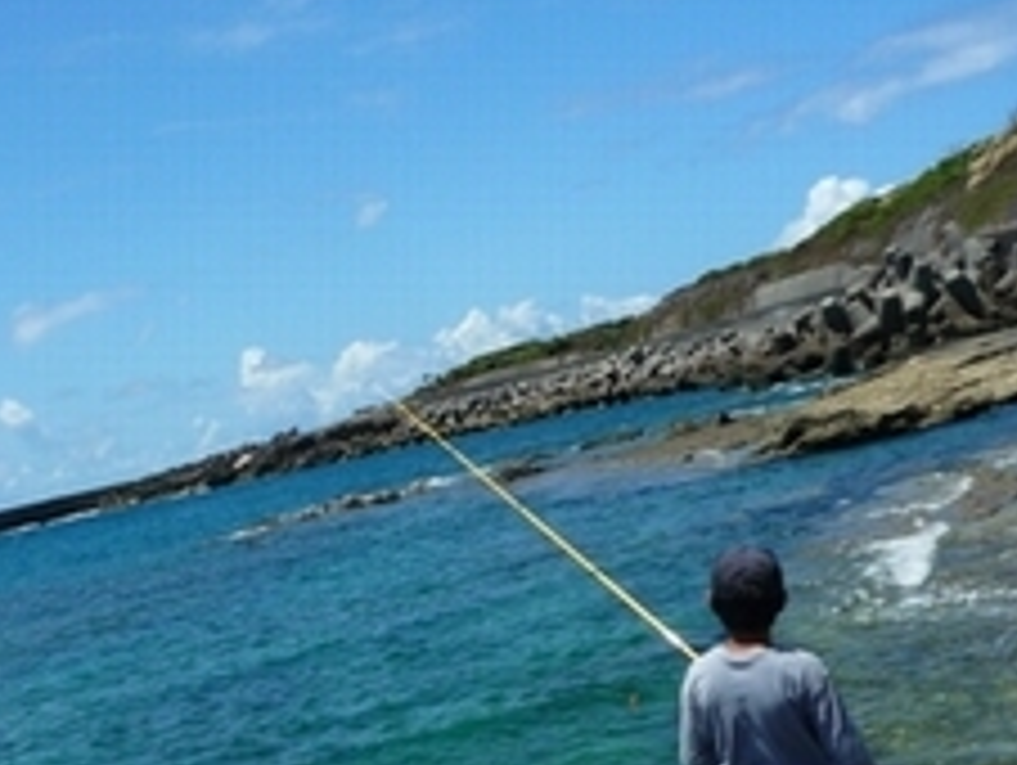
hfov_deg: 33.8
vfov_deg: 25.9
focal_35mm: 56
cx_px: 299
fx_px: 1647
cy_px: 538
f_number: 5
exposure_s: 1/800
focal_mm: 4.4
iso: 100
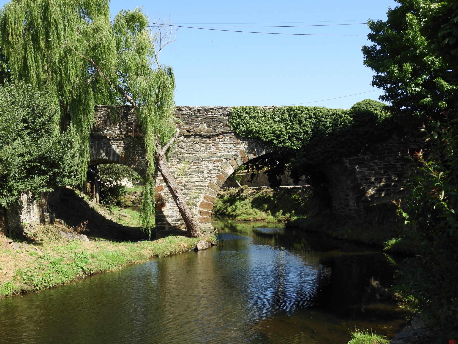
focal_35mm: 45
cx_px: 229
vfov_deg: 32.2
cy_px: 172
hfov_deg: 42.1
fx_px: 595
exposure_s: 1/400
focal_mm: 8.1
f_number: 4
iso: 100
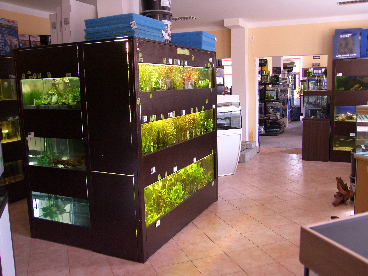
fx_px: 372
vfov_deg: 40.7
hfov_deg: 52.6
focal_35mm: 35
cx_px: 184
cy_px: 138
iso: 100
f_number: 2.5
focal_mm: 9
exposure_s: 1/20
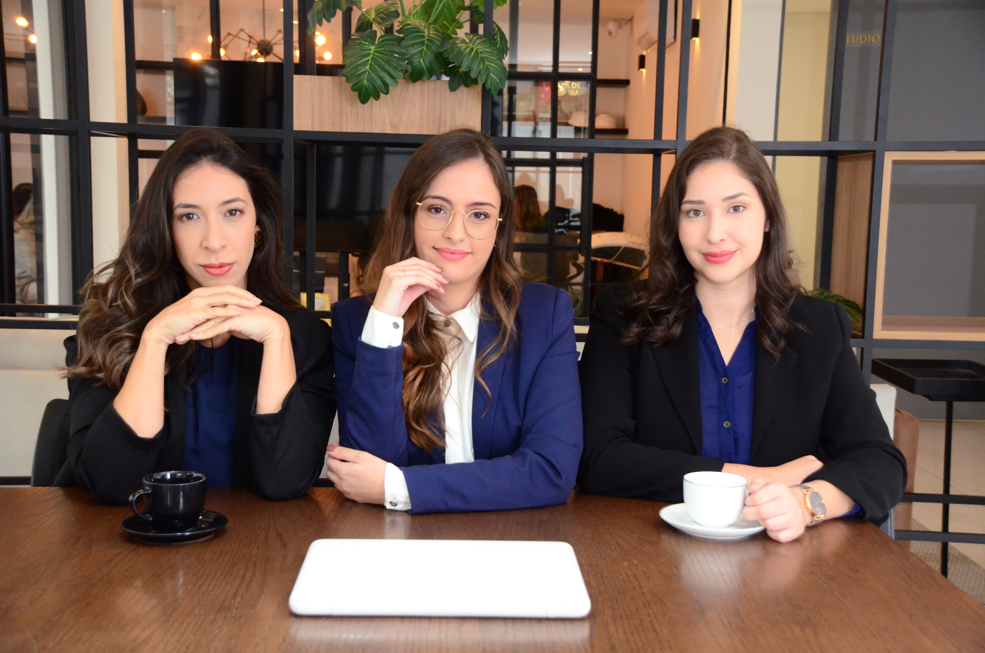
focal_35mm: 66
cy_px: 326
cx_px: 492
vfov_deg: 20.5
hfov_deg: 30.6
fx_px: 1802
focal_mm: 44
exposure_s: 1/100
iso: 2500
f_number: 6.3
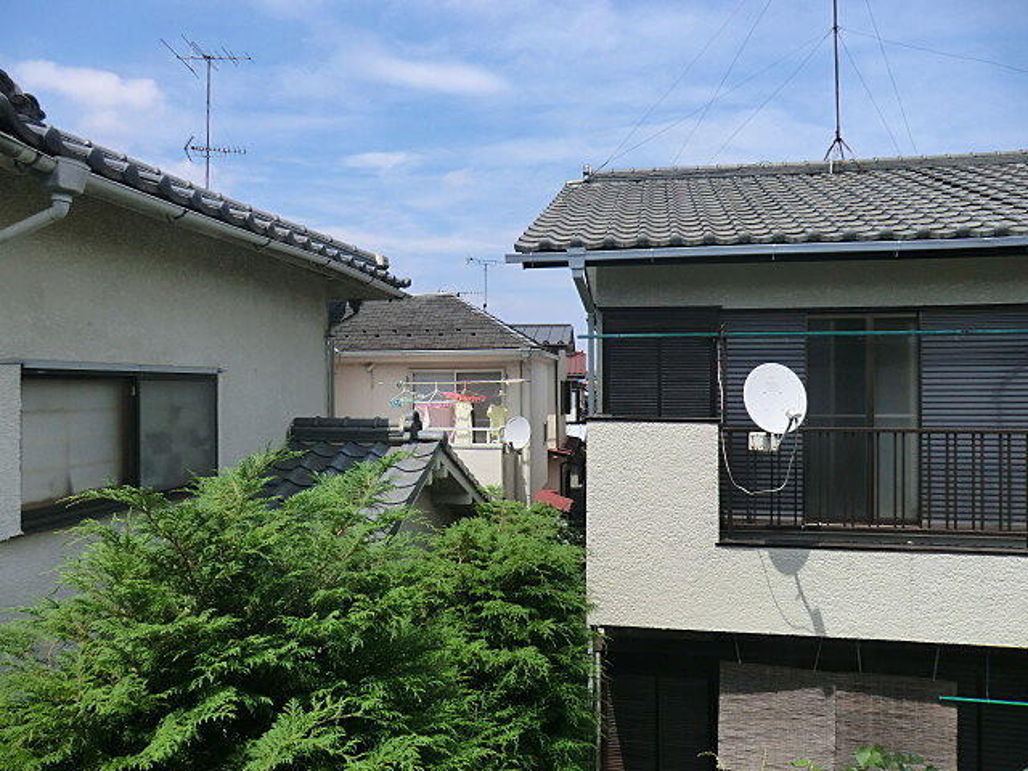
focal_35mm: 24
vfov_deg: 56.8
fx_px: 713
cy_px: 386
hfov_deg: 71.6
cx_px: 514
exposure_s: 1/250
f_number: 7.5
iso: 80
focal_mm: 4.3
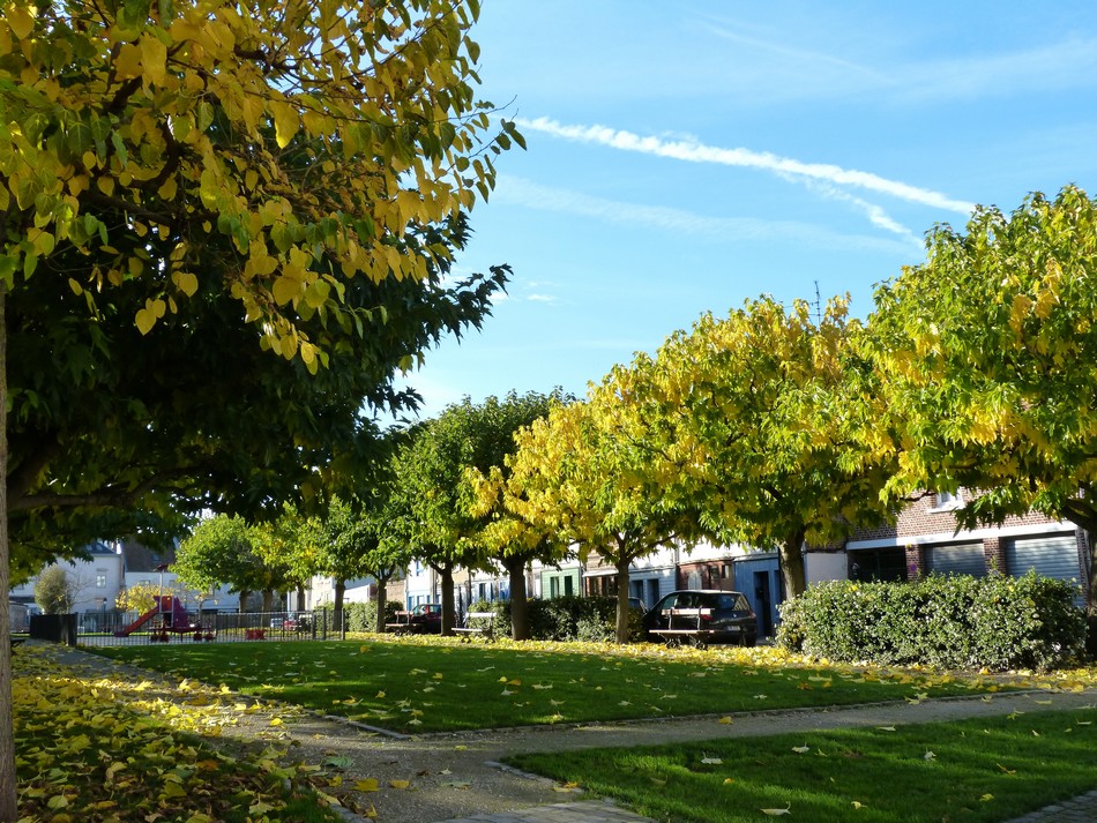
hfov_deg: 50.1
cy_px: 412
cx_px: 548
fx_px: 1173
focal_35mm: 37
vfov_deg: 38.7
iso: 160
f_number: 4
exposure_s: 1/400
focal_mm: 6.5
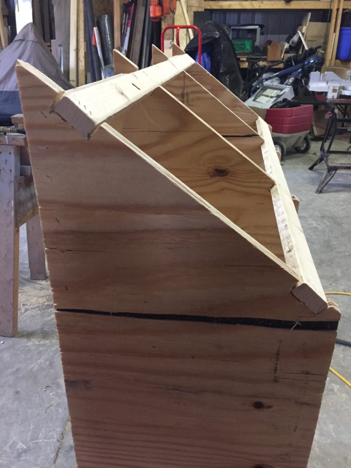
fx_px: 392
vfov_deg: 61.7
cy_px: 234
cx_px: 176
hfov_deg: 48.2
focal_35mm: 29
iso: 250
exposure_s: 1/20
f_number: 2.2
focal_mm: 4.15
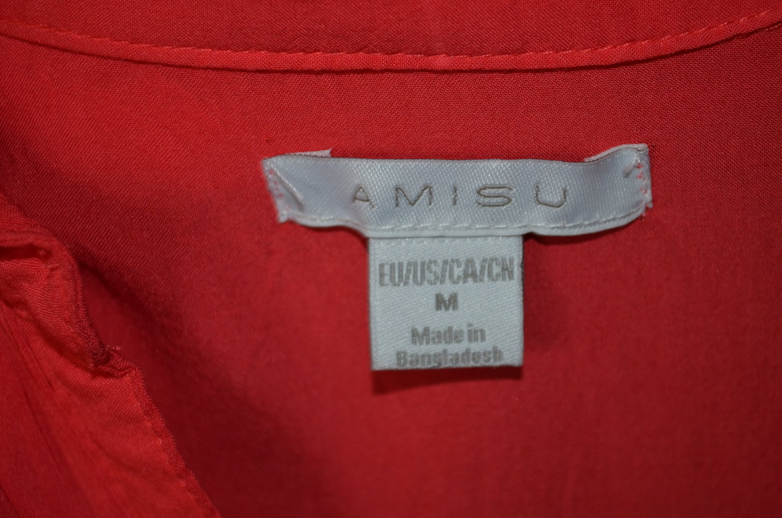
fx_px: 1789
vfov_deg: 16.5
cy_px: 259
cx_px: 391
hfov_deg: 24.7
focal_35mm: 82
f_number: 5.6
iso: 200
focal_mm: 55
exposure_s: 1/30
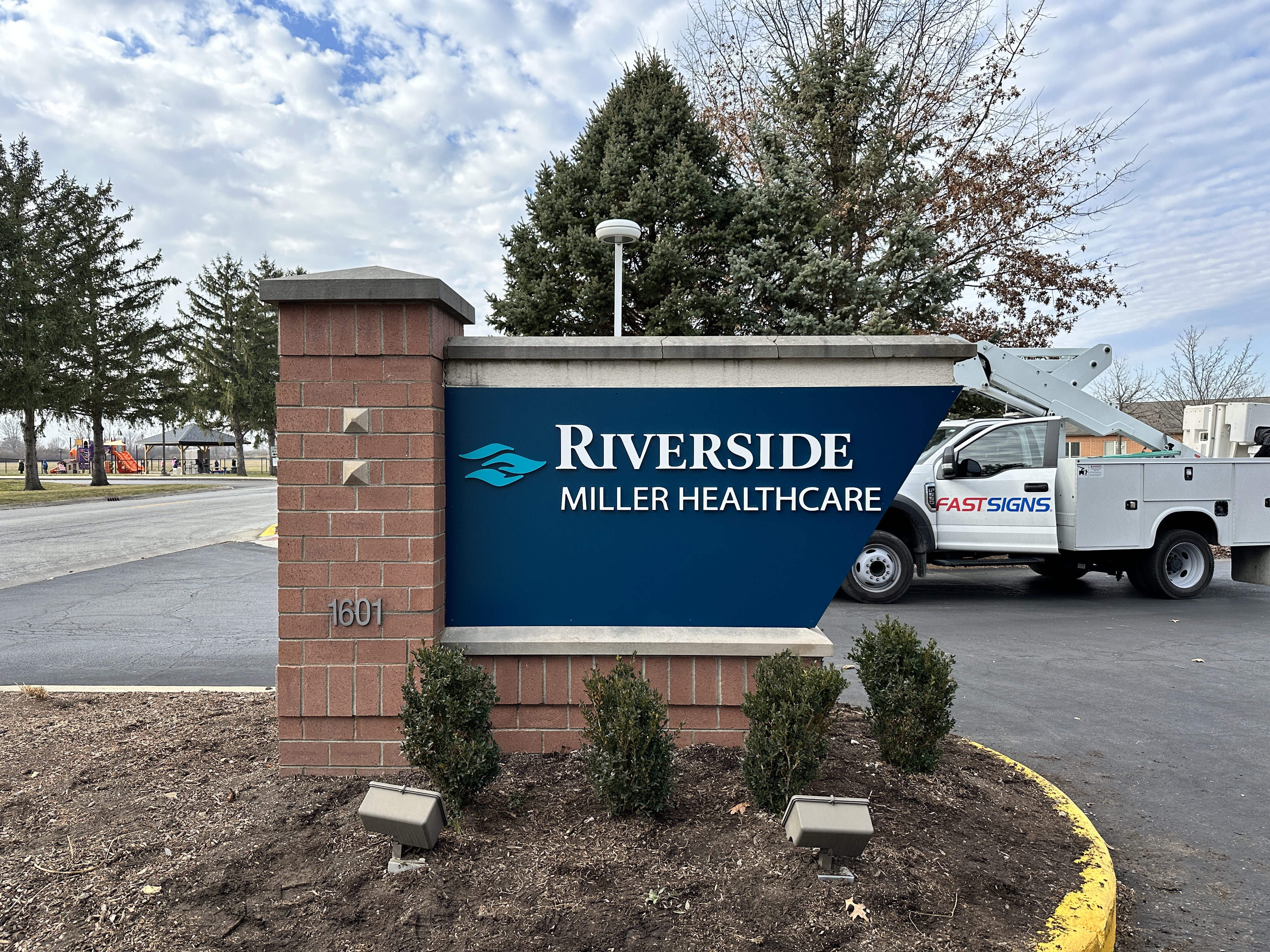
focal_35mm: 24
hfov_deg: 71.6
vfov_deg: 56.8
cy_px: 476
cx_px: 635
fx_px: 881
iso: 80
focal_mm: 6.86
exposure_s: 1/1845
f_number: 1.78
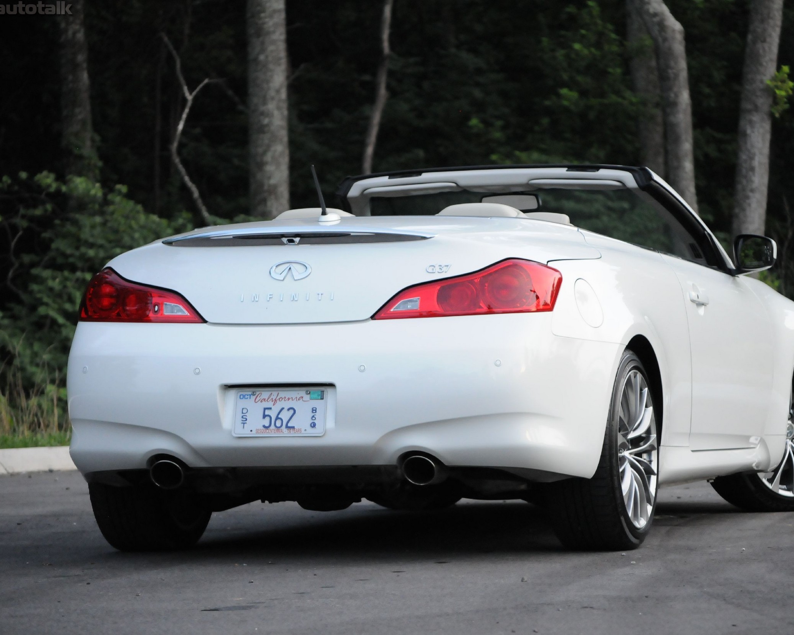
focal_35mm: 153
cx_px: 467
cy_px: 318
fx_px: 3595
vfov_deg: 10.1
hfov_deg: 12.6
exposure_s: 1/250
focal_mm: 90
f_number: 5
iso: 2000
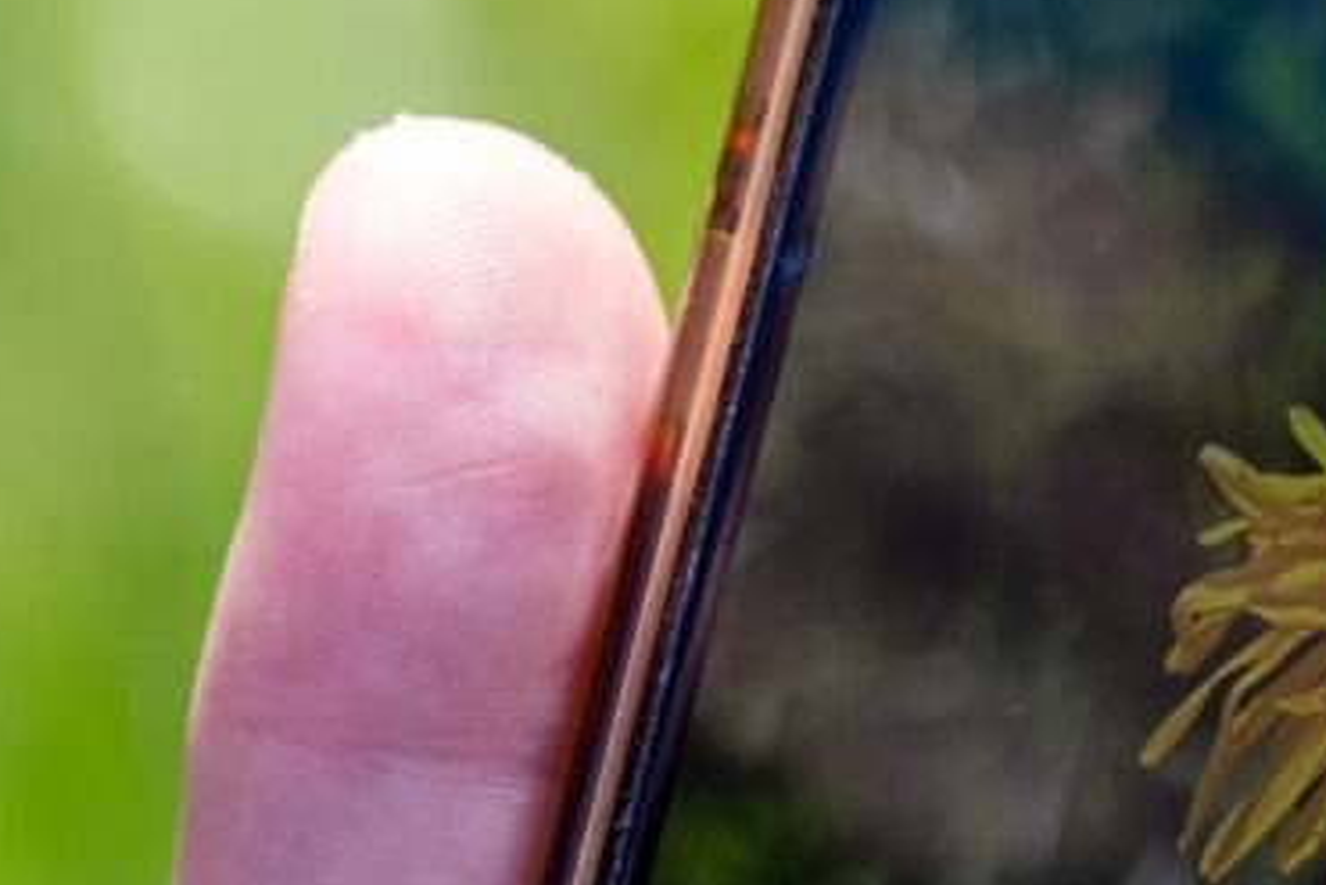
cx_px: 516
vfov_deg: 2.5
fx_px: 20648
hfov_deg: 3.7
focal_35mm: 560
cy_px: 593
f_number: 5
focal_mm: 135
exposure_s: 1/400
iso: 200
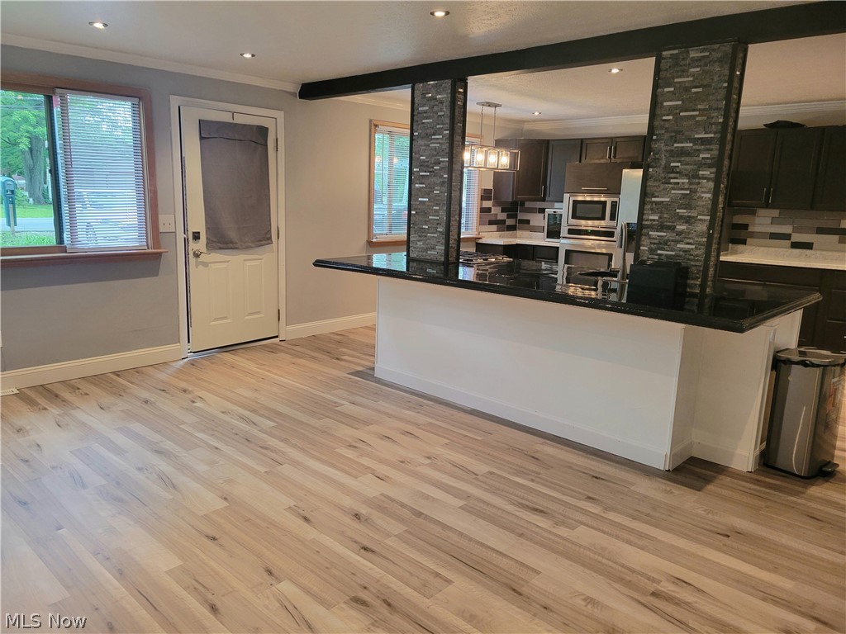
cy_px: 317
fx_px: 635
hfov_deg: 67.3
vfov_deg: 53.1
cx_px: 423
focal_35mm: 26
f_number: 1.8
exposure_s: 1/60.2
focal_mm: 5.4
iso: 250
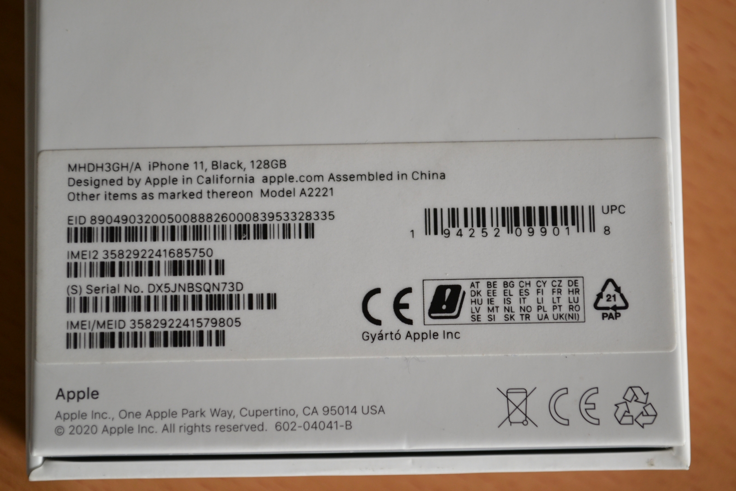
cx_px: 368
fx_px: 1687
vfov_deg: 16.6
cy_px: 246
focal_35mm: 82
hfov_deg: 24.6
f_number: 5.6
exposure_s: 1/125
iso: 400
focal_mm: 55
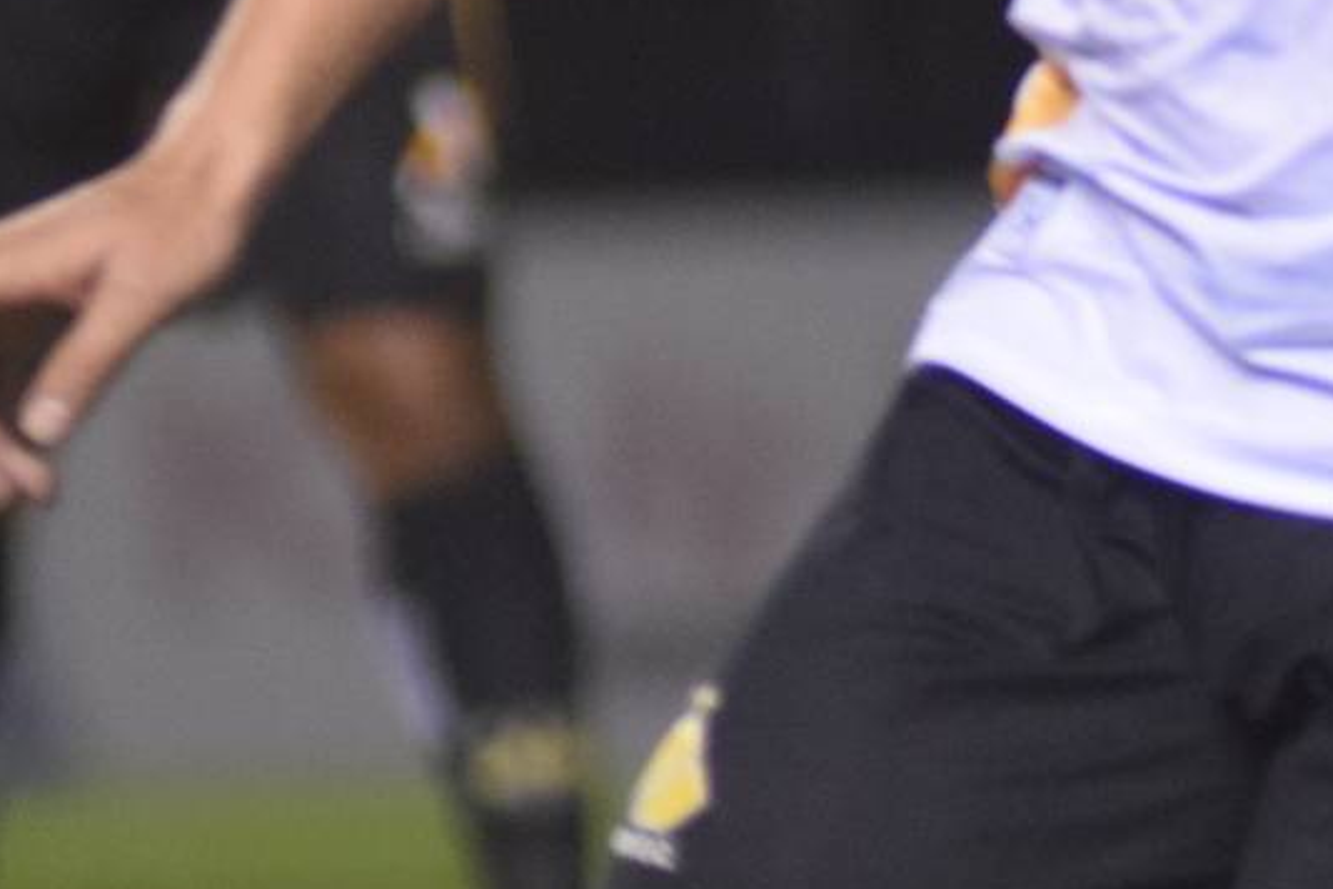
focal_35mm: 1193
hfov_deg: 1.7
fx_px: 44171
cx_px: 1633
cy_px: 283
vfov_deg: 1.2
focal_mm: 170
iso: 1250
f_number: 2.8
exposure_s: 1/500
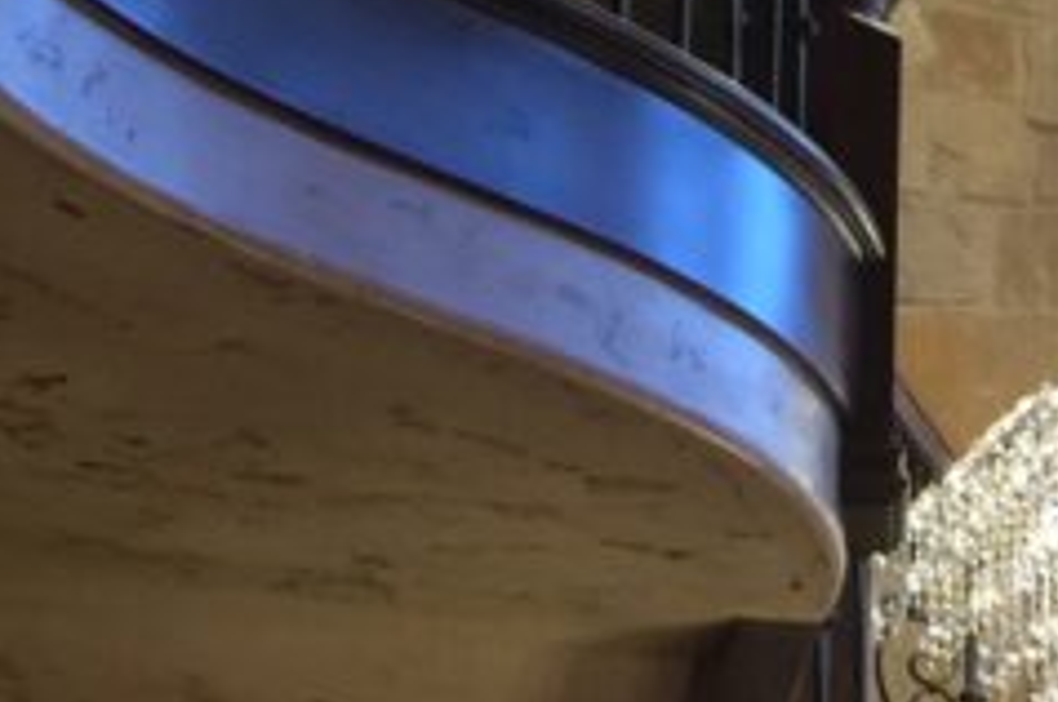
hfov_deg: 15.2
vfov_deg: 10.4
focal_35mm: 130
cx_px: 1276
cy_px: 782
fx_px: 3815
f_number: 2.2
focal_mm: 4.15
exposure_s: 1/15
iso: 80
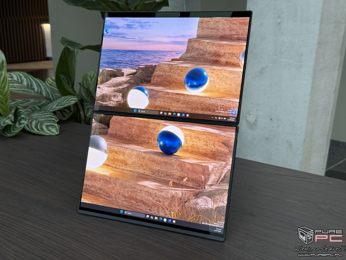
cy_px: 130
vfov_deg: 30.3
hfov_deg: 39.6
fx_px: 480
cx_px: 173
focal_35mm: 48
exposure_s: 1/60
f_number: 1.78
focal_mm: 6.76
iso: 64
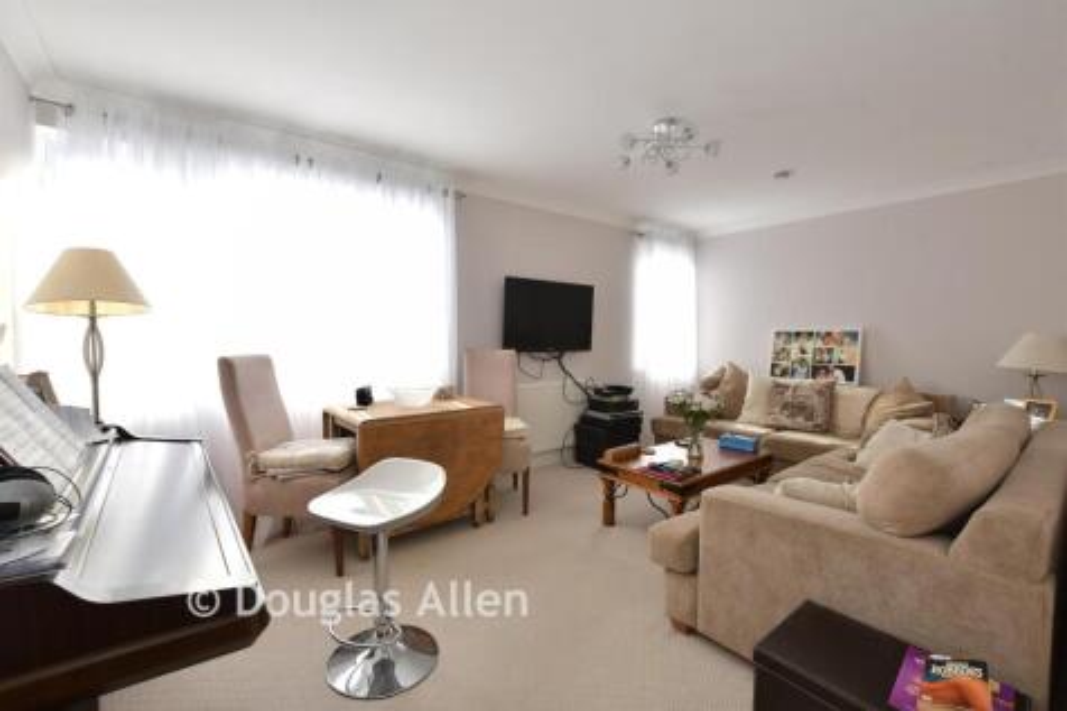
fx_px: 444
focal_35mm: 15
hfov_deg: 100.4
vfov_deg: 77.3
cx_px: 534
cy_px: 356
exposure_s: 1/30
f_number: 8
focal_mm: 10
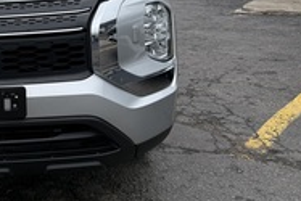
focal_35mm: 56
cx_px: -8
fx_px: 469
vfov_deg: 23.3
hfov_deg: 32.4
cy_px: 6
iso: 80
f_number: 1.78
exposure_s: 1/1464
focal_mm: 6.76
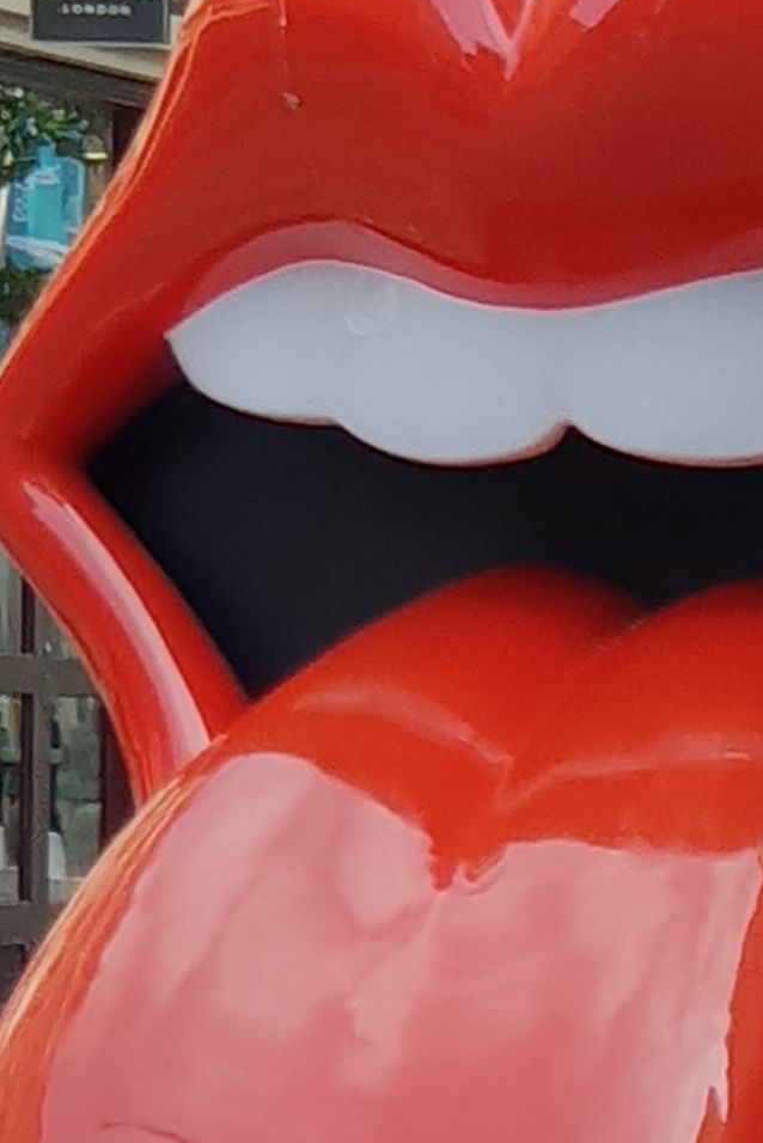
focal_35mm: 228
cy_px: 598
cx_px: 507
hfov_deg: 6.0
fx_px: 7243
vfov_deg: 9.0
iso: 25
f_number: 2.4
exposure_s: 1/219
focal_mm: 6
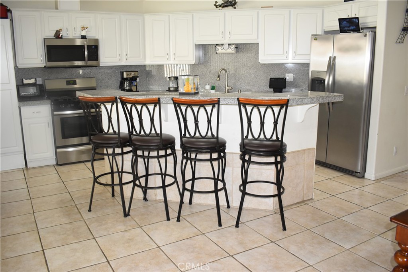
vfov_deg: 43.6
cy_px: 136
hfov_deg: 61.9
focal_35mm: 30
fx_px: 340
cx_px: 204
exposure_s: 1/80
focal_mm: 20
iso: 800
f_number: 4.5
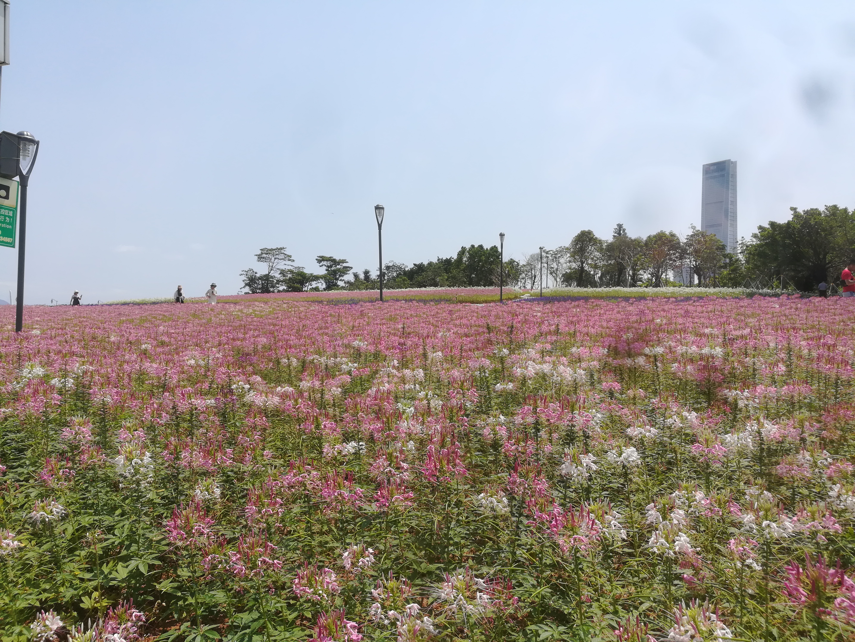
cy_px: 321
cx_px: 428
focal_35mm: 26
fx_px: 642
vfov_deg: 53.1
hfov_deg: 67.3
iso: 50
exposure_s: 1/1297
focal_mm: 3.83
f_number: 2.2
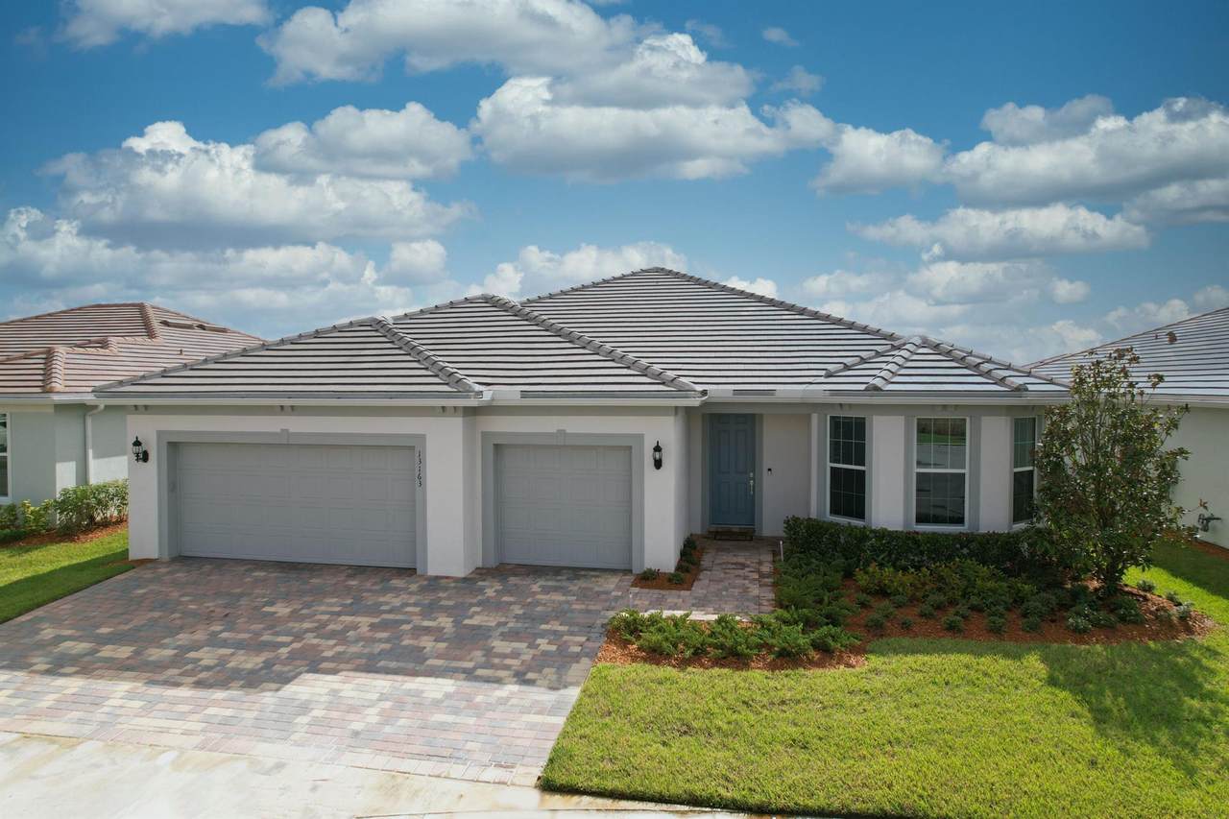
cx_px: 614
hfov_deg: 78.6
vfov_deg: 57.2
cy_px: 410
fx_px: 751
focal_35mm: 22
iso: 100
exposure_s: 1/90
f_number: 2.8
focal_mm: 8.4
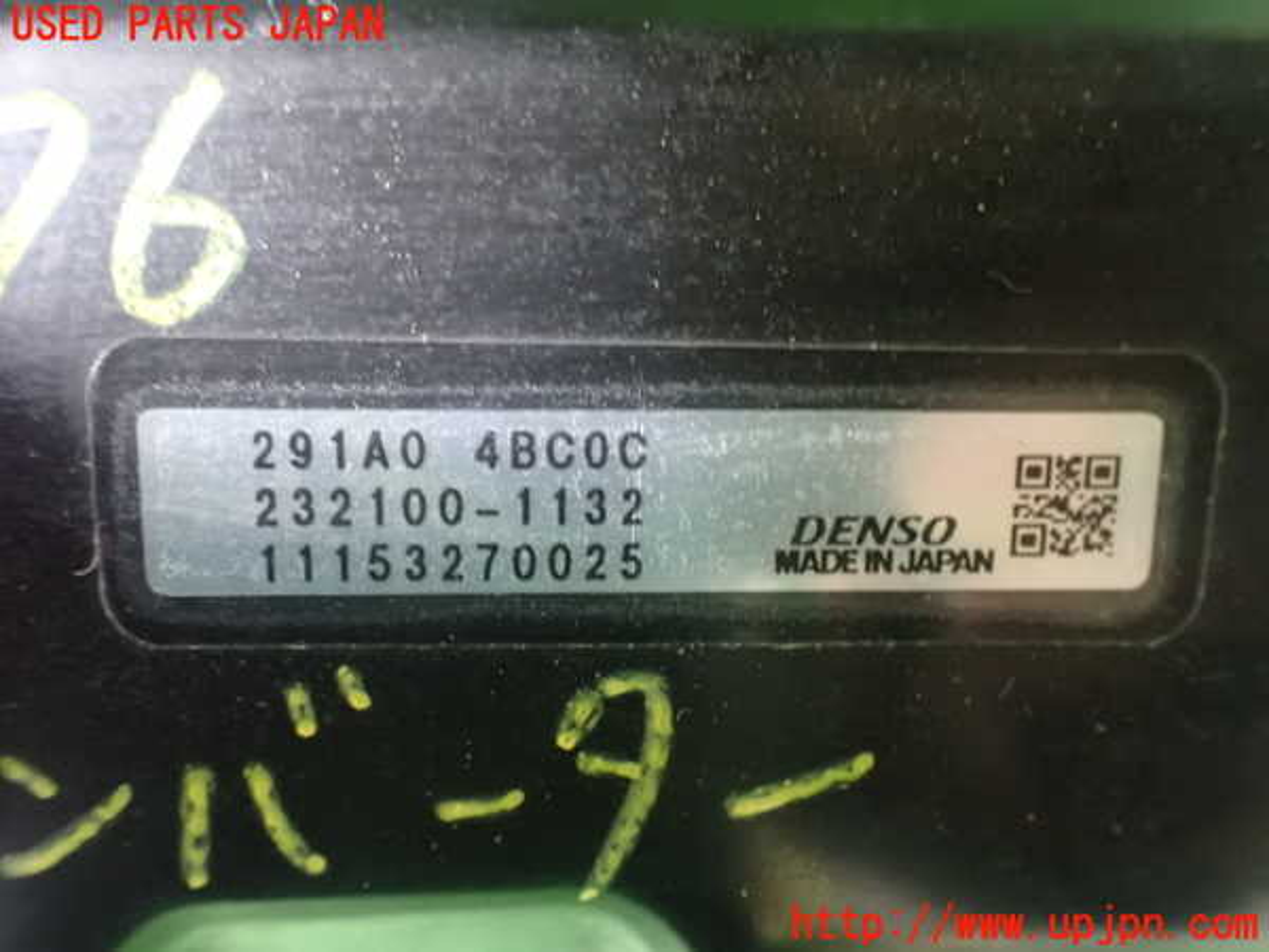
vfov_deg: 46.8
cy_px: 476
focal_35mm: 30
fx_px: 1100
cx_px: 634
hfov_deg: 60.0
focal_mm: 5.4
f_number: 2.3
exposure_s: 1/10
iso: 1600
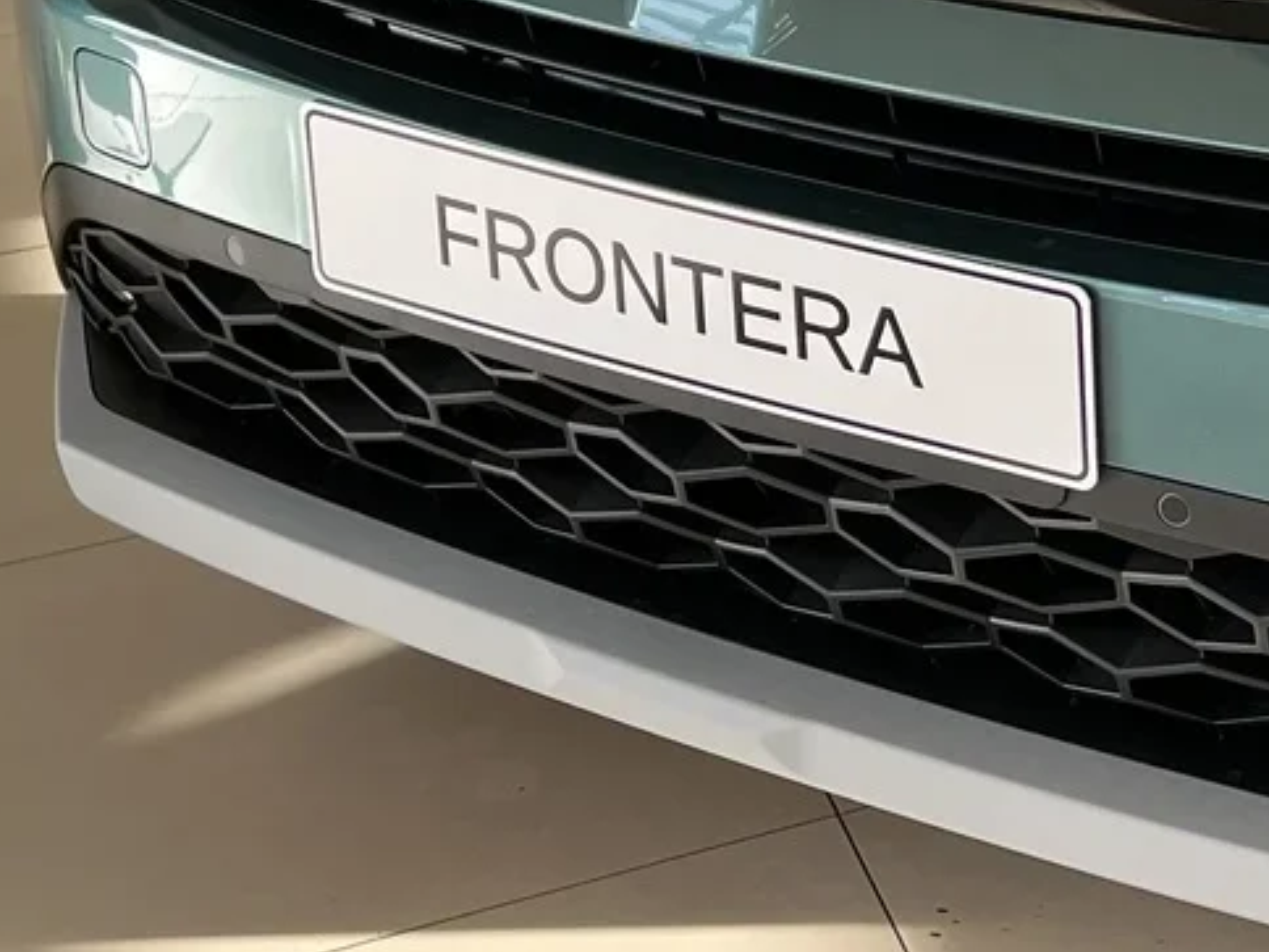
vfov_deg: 16.4
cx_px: 1468
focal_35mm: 86
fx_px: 3153
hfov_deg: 21.4
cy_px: -223
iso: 50
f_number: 1.6
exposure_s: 1/294
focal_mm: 5.1
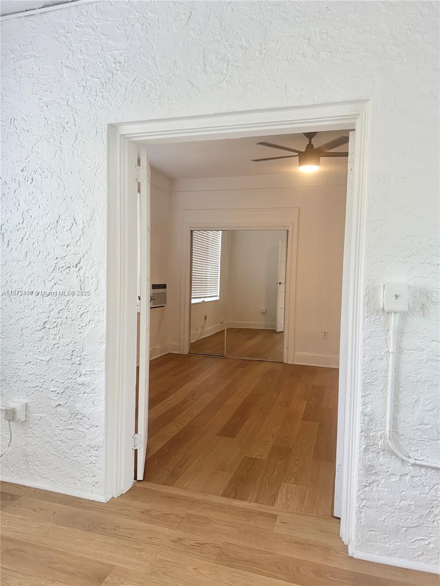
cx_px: 220
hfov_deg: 56.8
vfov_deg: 71.6
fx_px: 407
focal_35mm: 24
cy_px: 293
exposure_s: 1/120
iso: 80
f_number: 1.78
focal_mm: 6.76
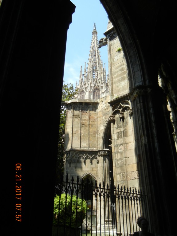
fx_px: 205
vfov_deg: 60.0
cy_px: 118
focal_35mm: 30
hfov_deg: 46.8
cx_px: 88
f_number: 3.5
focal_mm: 5.4
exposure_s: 1/654
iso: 160
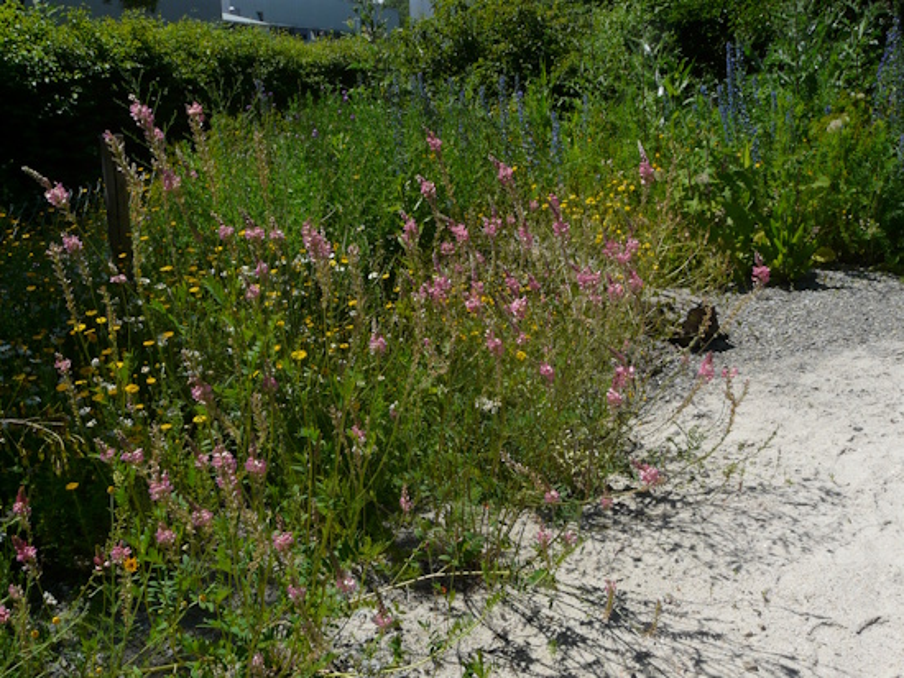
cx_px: 452
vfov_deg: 38.7
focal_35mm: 37
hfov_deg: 50.1
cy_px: 339
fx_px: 967
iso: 100
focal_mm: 6
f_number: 6.3
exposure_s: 1/400
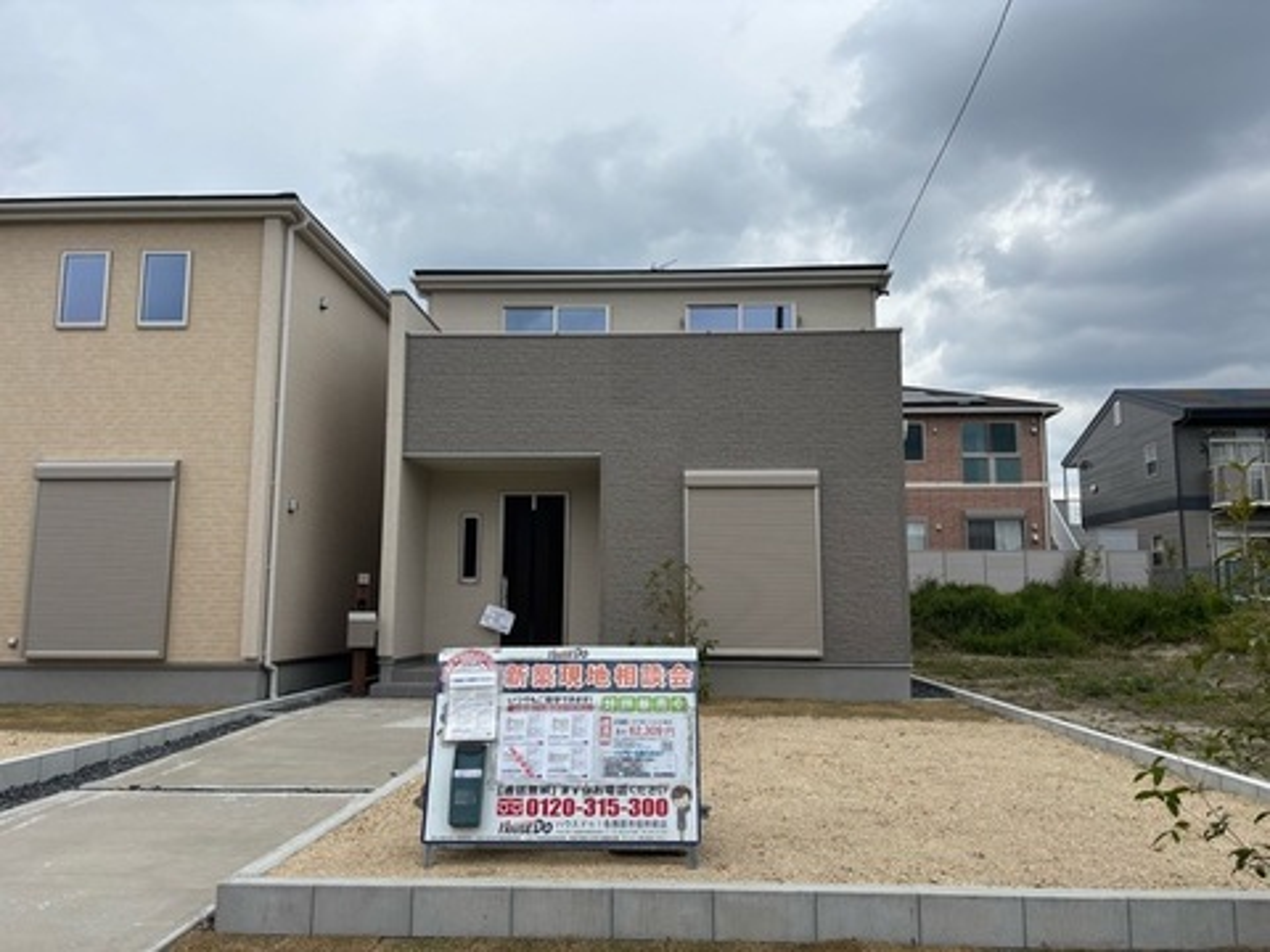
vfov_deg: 53.1
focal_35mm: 26
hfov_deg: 67.3
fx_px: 954
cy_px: 476
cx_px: 635
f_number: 1.6
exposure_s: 1/2288
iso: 50
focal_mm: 5.96
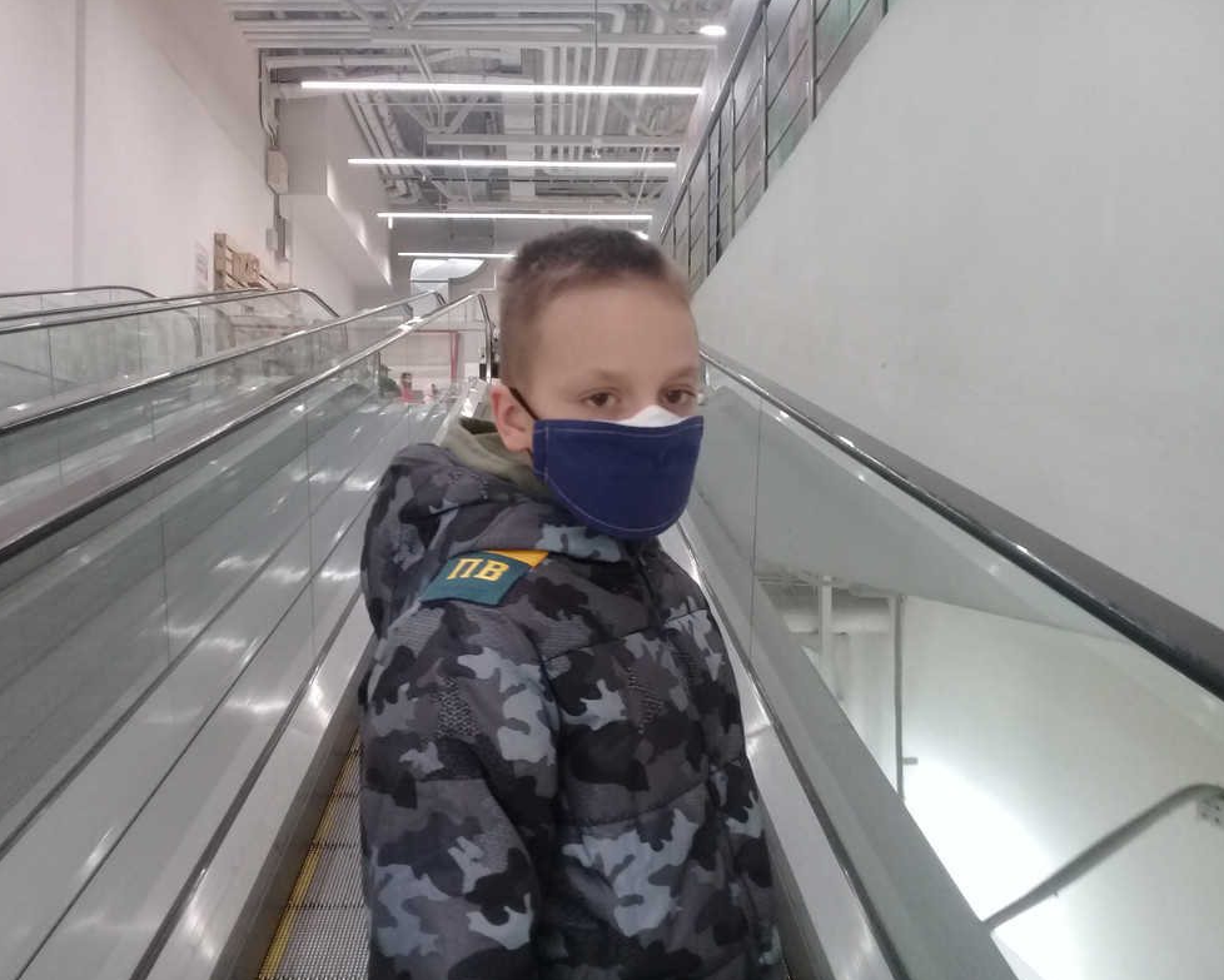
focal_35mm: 33
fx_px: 1196
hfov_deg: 54.2
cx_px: 575
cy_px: 496
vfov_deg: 44.6
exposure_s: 1/33
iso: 160
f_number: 2.2
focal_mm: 3.3
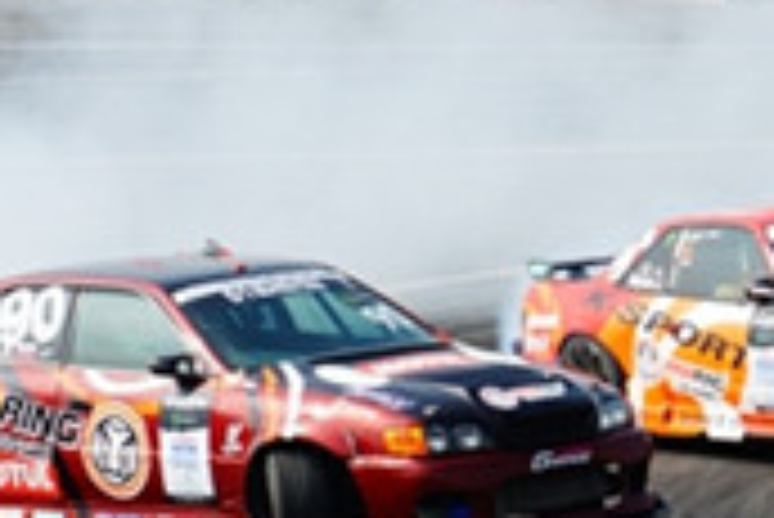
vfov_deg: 3.3
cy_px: 435
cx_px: 648
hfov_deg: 4.9
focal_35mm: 418
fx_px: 8994
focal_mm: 144
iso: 100
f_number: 10
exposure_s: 1/160
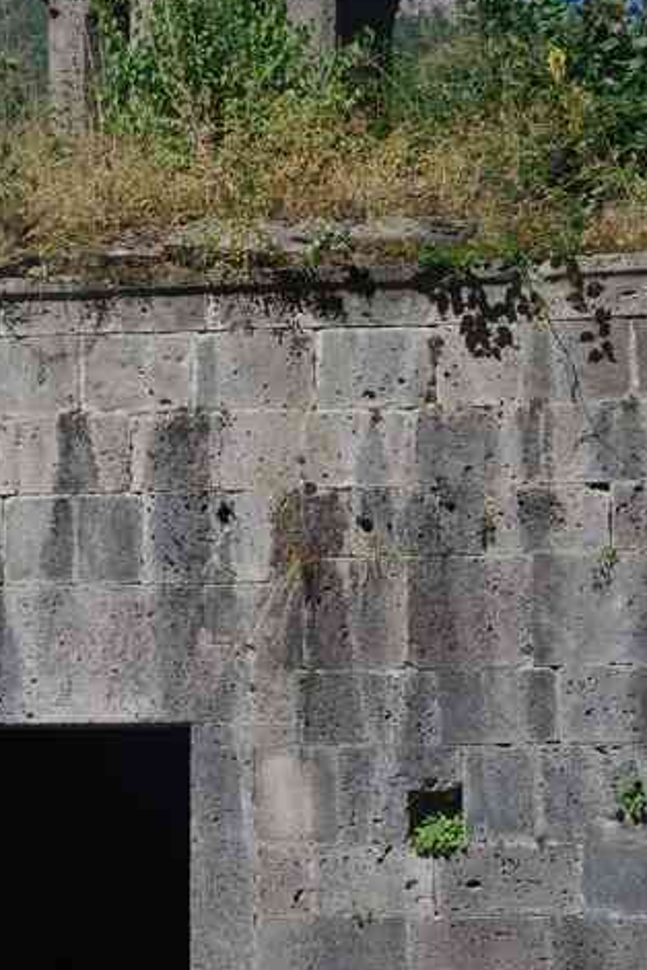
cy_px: 405
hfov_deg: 13.1
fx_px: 2803
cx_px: 181
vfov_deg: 19.6
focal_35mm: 104
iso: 200
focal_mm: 32.5
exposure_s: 1/100
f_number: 11
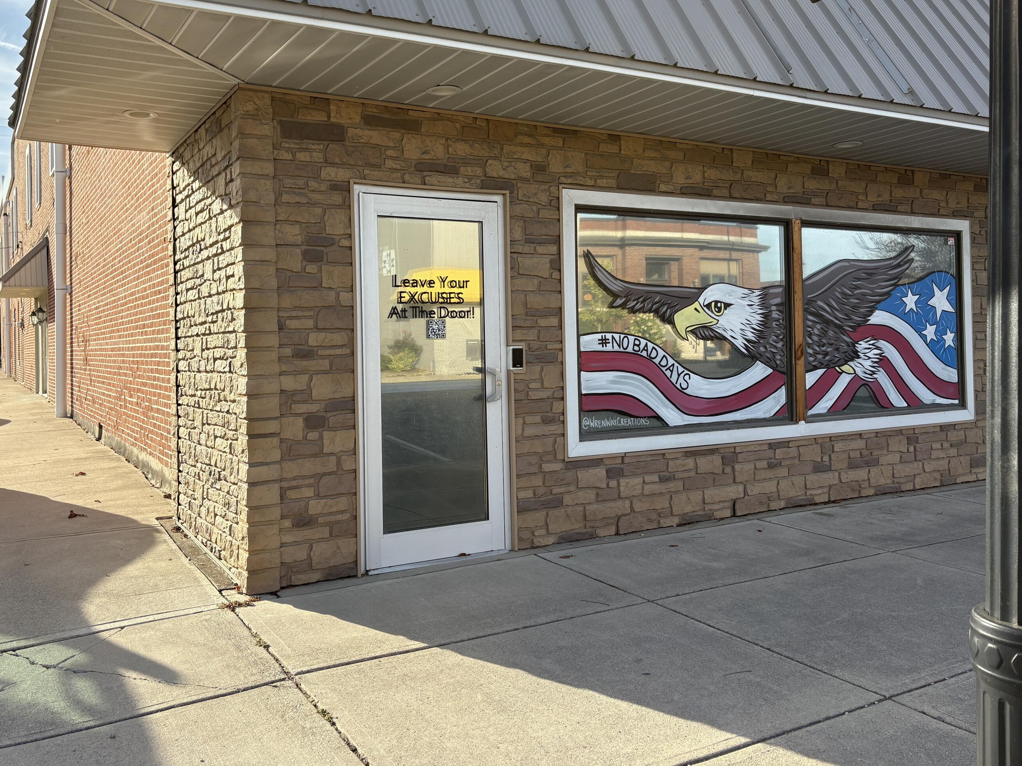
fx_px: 886
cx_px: 456
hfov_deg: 59.8
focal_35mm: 30
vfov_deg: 46.7
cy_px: 330
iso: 50
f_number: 1.6
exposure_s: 1/1667
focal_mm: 5.96
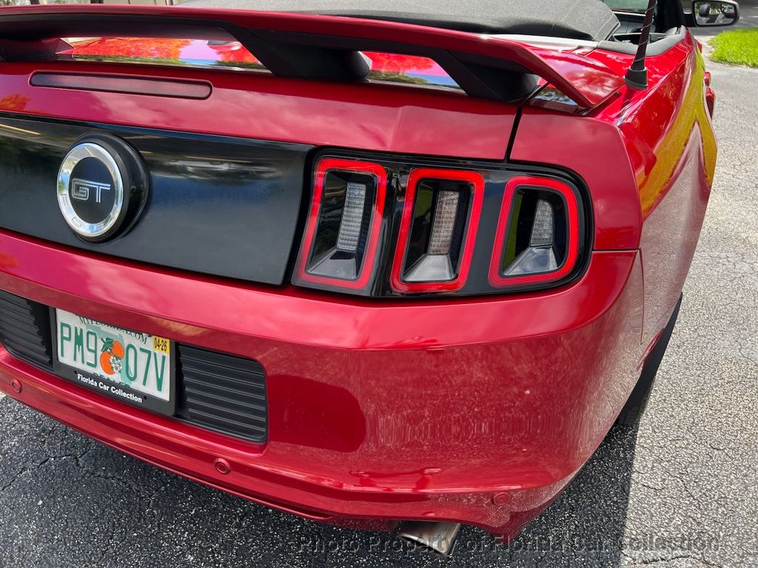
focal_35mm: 26
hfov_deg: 67.3
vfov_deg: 53.1
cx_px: 379
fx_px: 569
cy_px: 284
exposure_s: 1/758
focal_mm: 5.7
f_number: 1.5
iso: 50
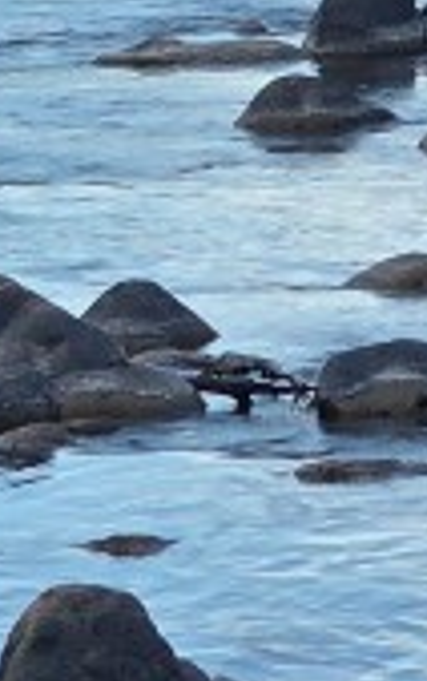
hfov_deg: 3.0
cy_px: -399
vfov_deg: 4.7
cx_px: -125
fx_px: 8227
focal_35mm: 443
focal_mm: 7.9
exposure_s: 1/681
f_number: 2.4
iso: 50
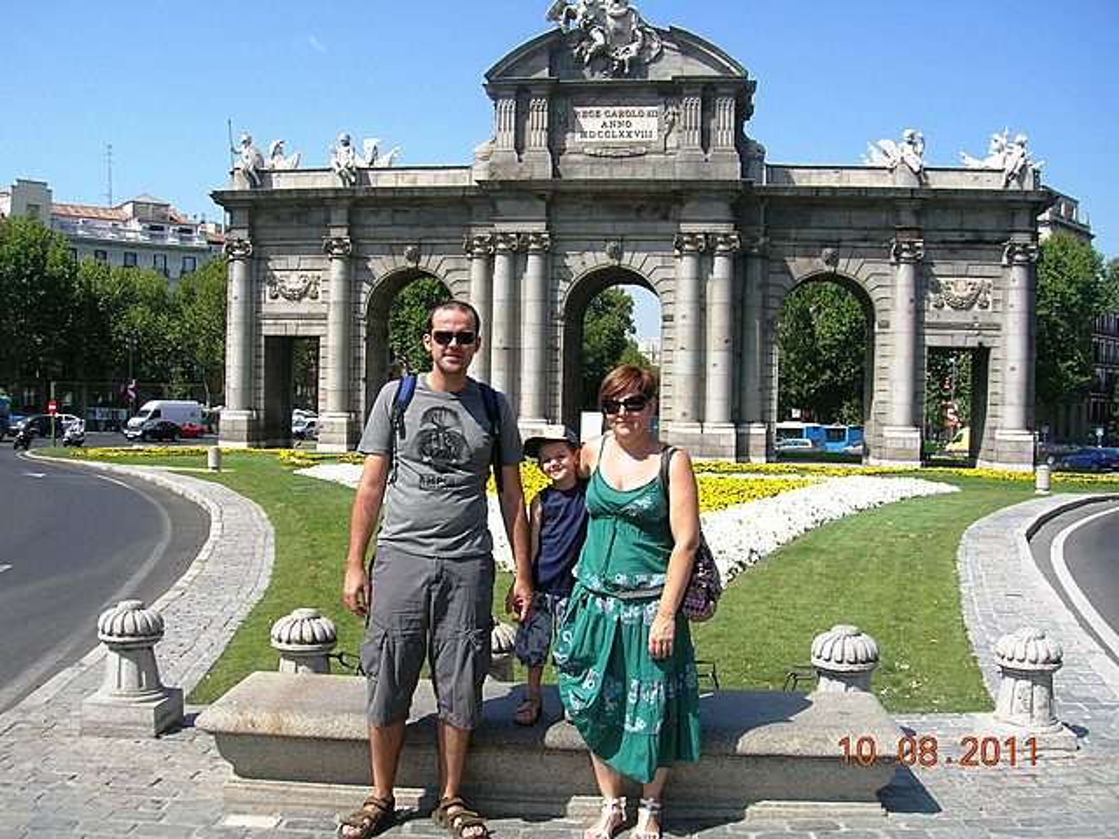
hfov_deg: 54.0
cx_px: 560
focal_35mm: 34
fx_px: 1099
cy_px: 420
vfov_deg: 41.8
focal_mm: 5.7
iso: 50
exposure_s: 1/334
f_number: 4.9
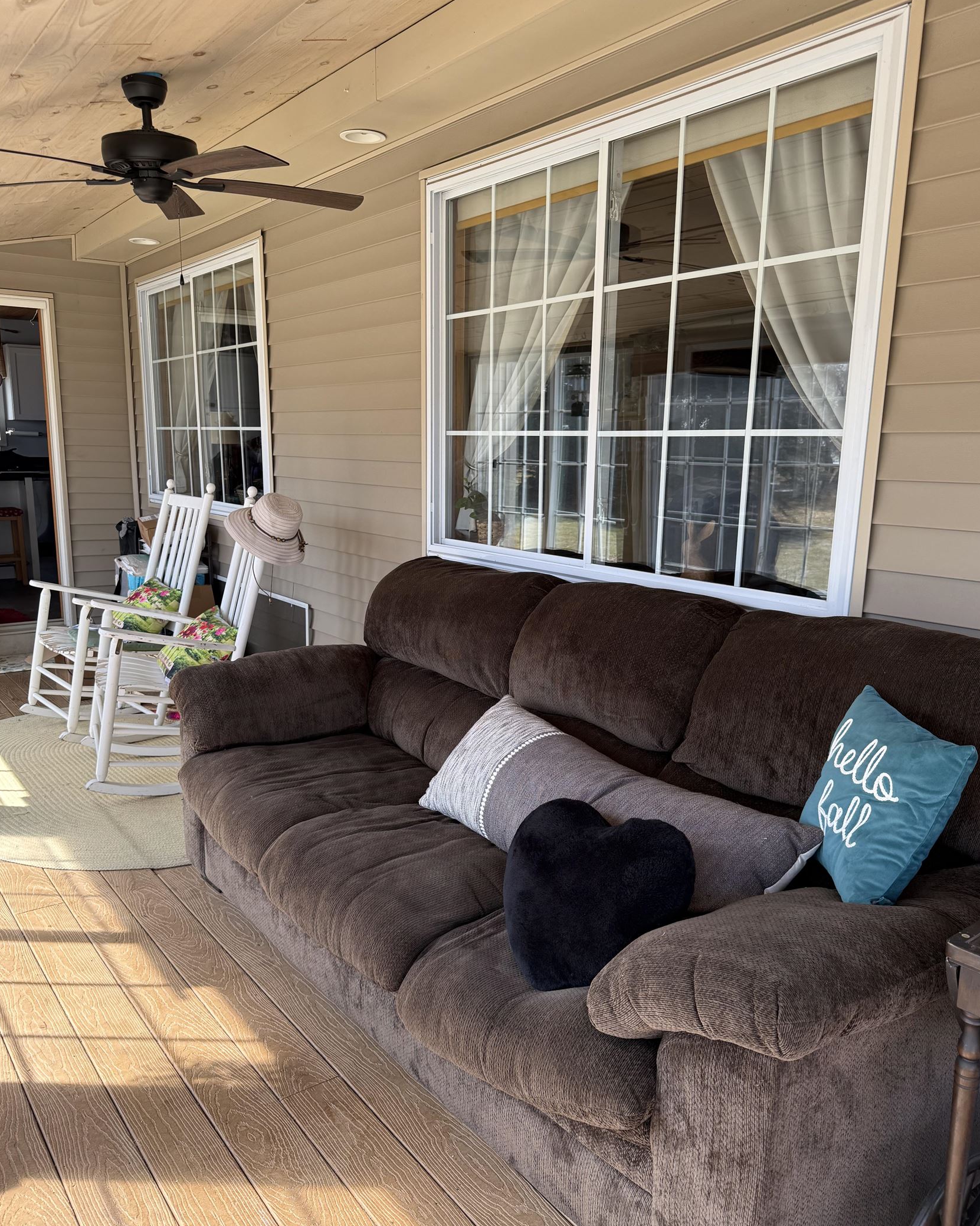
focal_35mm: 26
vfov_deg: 66.0
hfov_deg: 54.9
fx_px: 943
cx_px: 496
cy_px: 640
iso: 100
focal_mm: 6.76
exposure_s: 1/351
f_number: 1.78
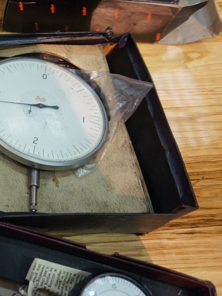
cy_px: 85
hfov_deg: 23.1
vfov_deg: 35.6
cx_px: -97
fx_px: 453
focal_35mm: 53
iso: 1600
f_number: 4
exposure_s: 1/60
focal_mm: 16
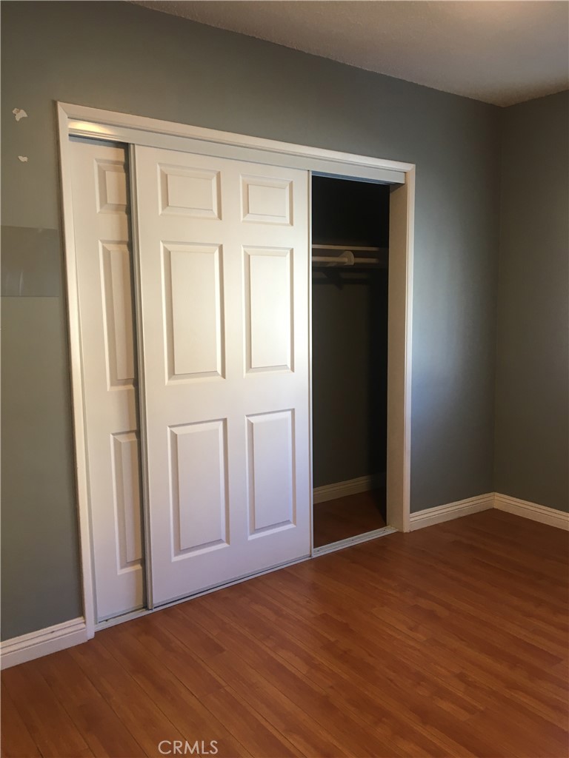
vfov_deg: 61.7
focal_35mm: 29
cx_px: 284
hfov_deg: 48.2
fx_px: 636
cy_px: 379
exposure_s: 1/30
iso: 50
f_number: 2.2
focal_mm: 4.15
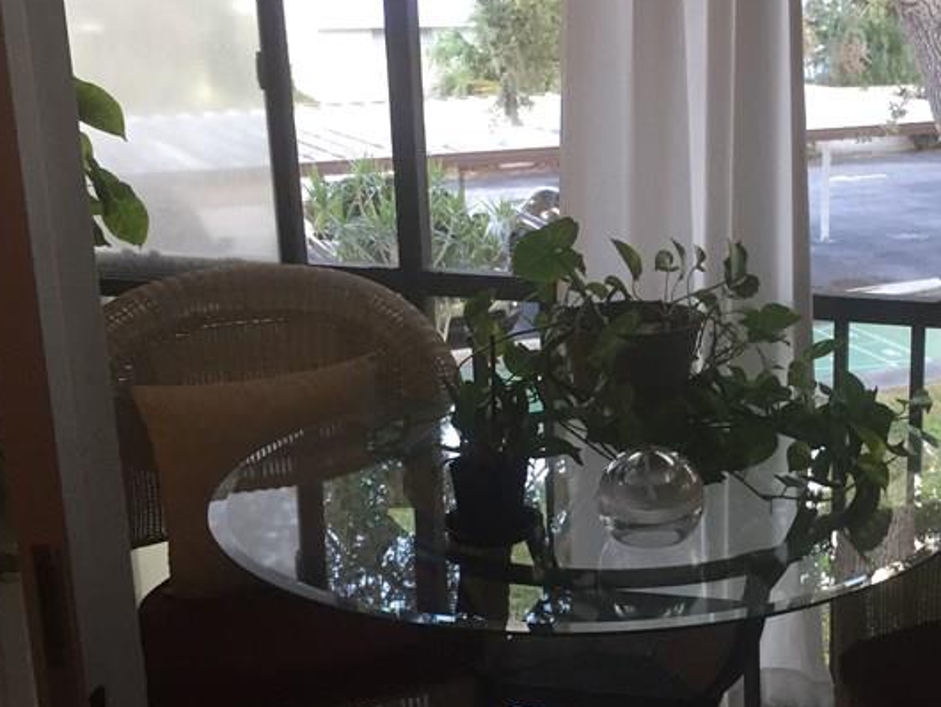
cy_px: 385
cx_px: 772
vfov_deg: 26.1
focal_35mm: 56
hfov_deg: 33.2
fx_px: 1523
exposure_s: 1/30
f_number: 2.2
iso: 40
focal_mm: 4.15
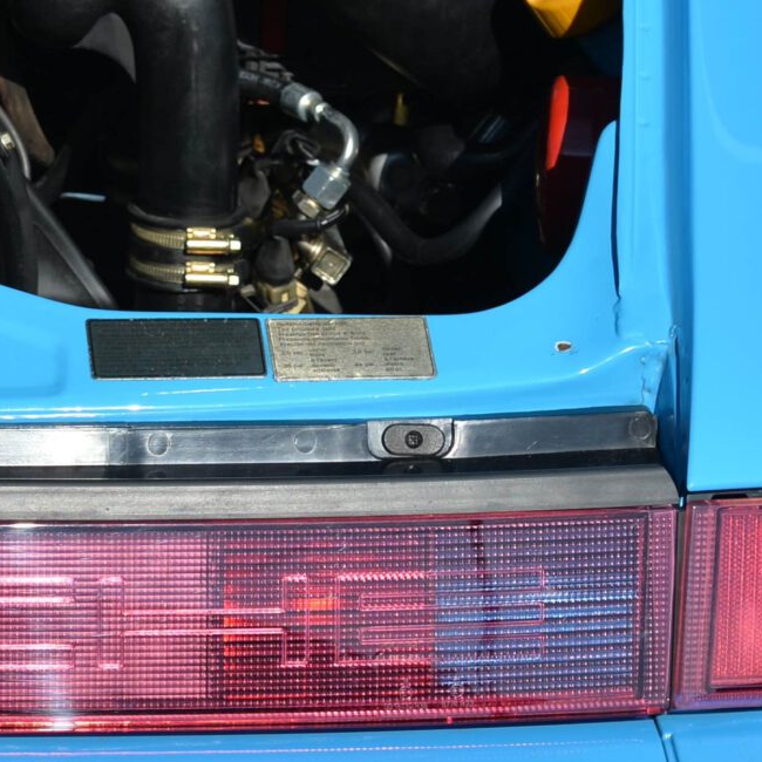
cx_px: -199
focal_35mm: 261
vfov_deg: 6.7
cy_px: 267
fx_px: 6500
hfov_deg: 6.7
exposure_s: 1/500
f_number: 6.3
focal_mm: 78
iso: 100
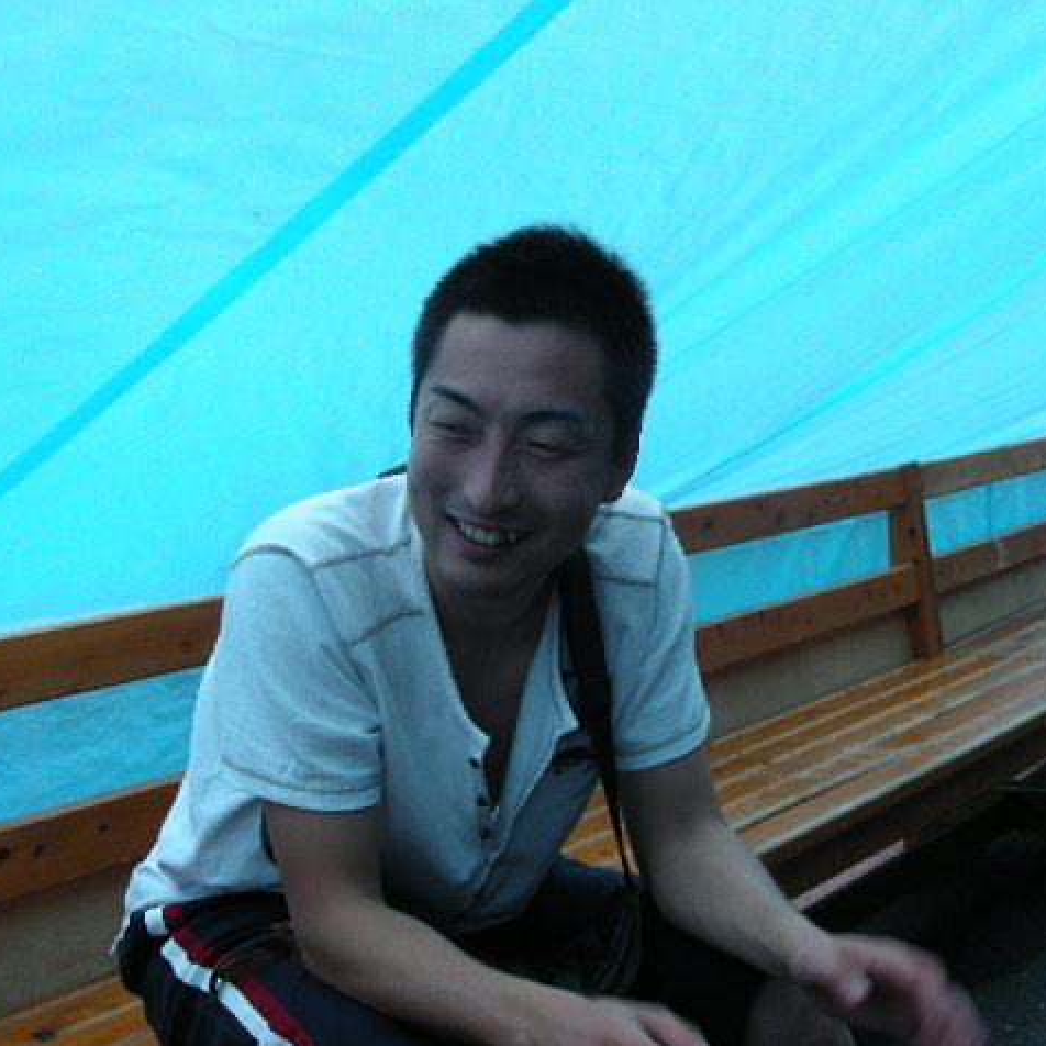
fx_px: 1949
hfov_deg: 30.0
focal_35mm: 57
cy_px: 525
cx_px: 499
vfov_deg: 30.0
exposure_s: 1/30
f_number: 3.5
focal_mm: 8
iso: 104
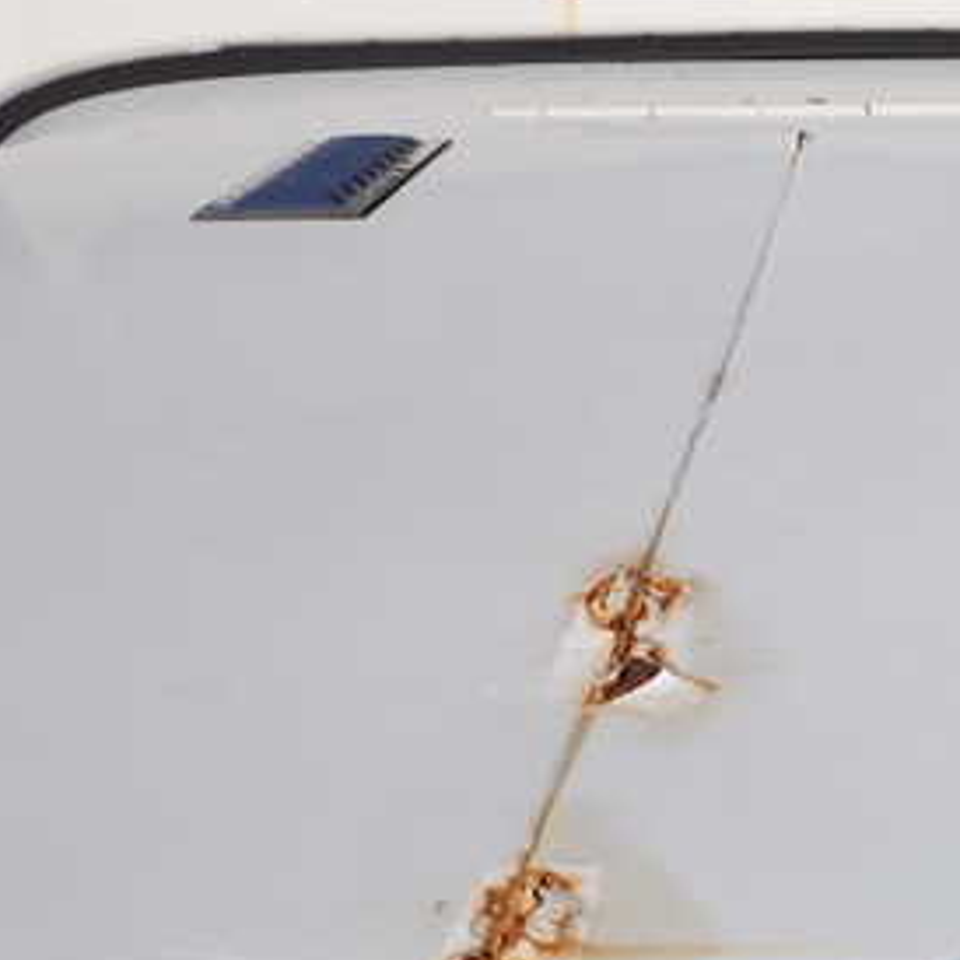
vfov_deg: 29.5
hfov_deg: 27.4
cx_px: 1016
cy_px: 568
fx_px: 1820
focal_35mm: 58
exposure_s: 1/320
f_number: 9
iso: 100
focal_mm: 5.4
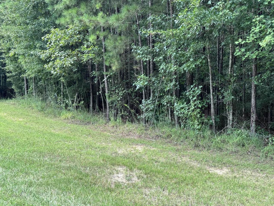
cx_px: 137
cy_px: 103
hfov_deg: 39.7
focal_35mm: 48
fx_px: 380
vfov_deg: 30.3
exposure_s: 1/658
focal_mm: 6.76
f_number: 1.78
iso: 64
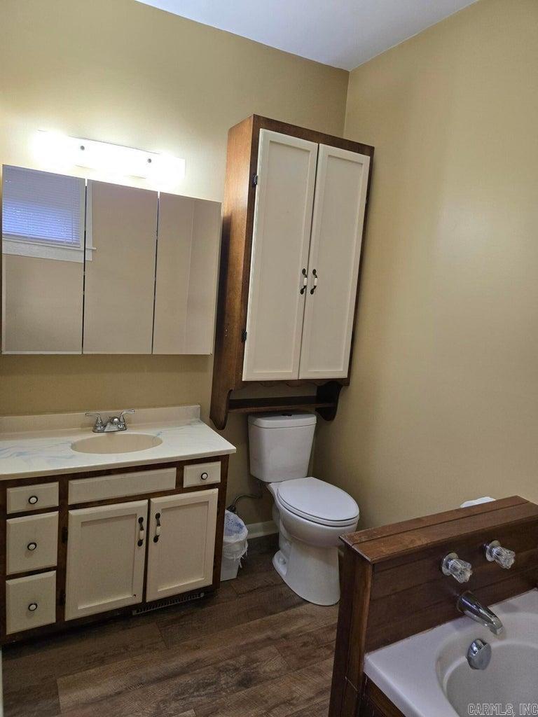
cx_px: 269
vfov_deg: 73.9
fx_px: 477
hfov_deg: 58.9
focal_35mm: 23
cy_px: 358
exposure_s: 1/120
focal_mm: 5.4
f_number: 1.8
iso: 200
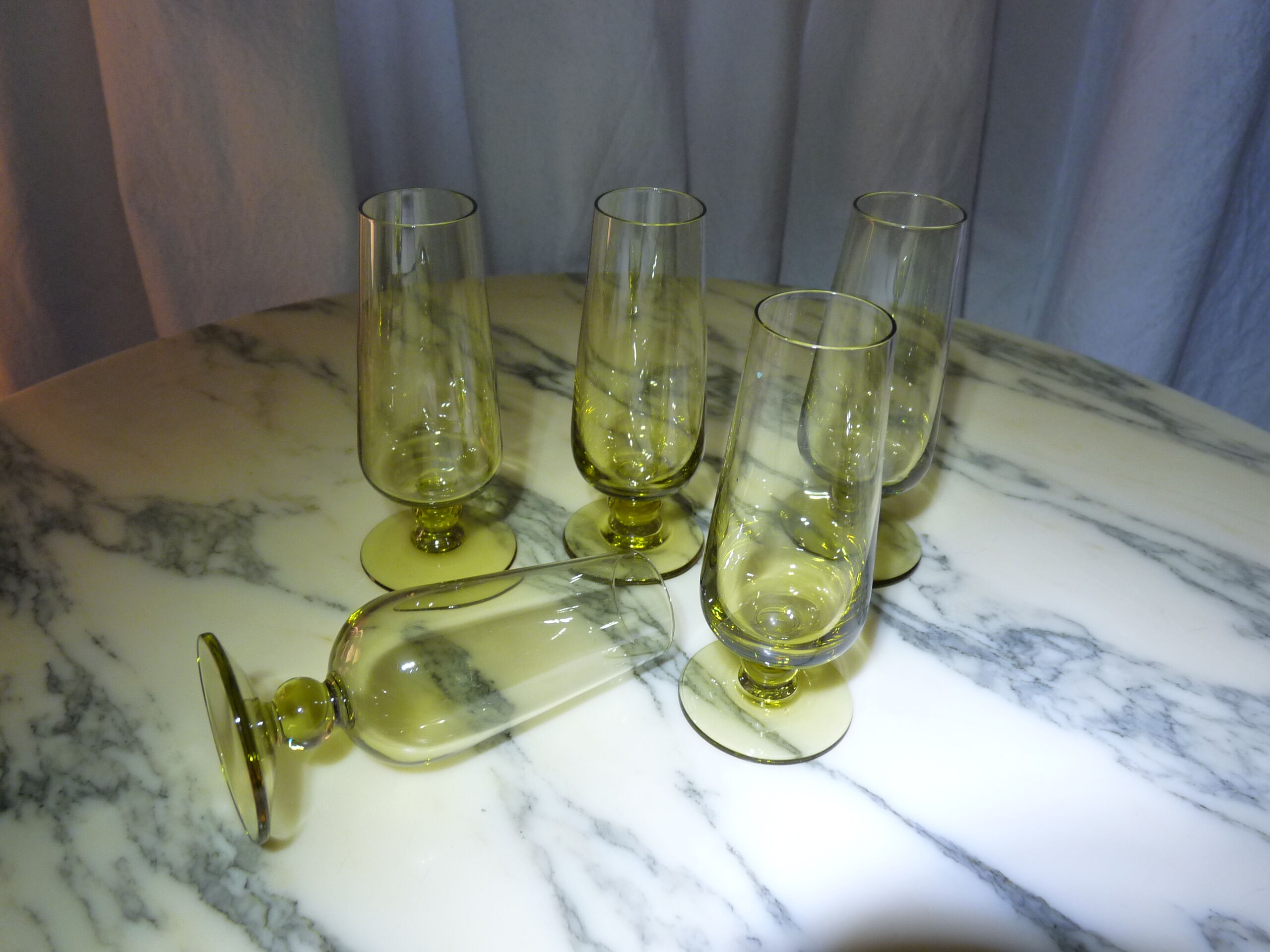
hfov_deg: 65.3
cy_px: 476
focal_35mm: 27
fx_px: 991
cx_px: 635
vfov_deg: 51.4
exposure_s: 1/30
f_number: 2.8
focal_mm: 4.8
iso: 200
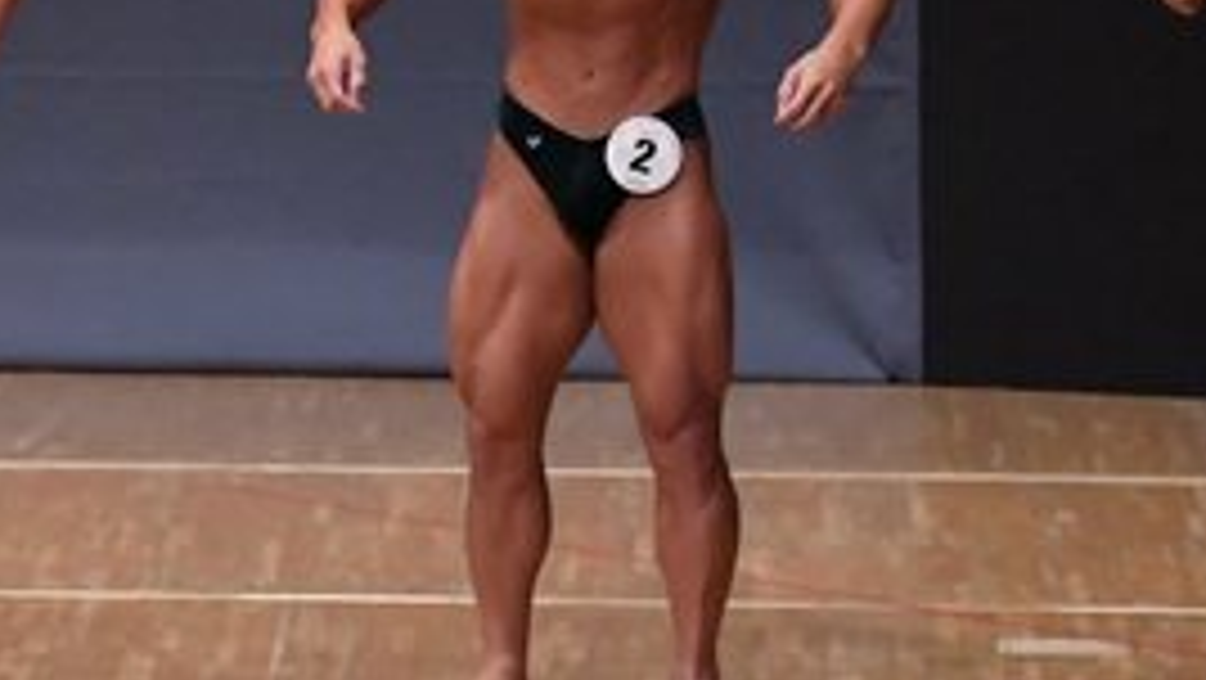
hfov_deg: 4.2
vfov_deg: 2.4
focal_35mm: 508
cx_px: 70
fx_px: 16251
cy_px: 338
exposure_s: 1/400
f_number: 5.6
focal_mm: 112
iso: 6400
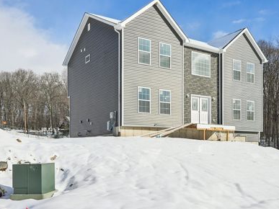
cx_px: 156
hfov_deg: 50.5
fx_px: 295
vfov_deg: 39.0
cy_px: 91
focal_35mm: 37
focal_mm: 29.5
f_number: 9
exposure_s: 1/500
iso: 100
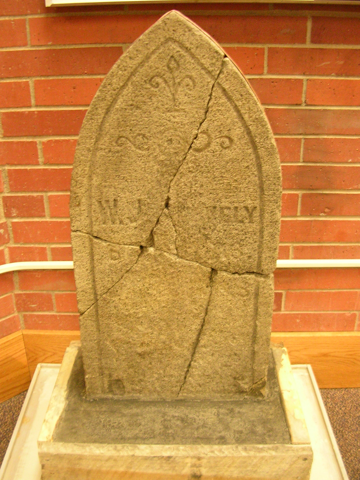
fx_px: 527
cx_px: 180
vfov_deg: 49.0
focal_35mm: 38
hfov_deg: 37.7
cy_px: 240
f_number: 2.8
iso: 168
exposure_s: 1/5.6
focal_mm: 5.8
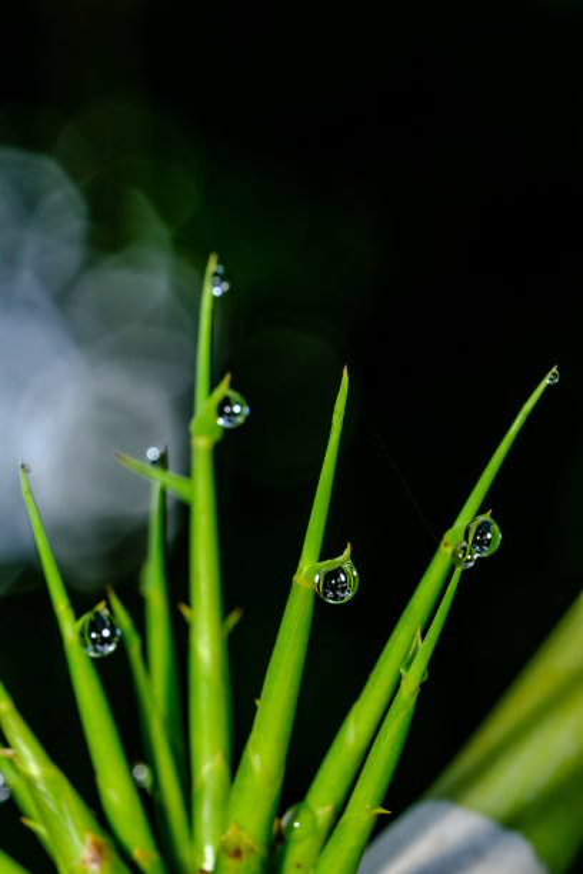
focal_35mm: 120
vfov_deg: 17.1
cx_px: 292
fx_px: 2915
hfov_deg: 11.4
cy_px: 437
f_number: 11
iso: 400
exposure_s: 1/125
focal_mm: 80
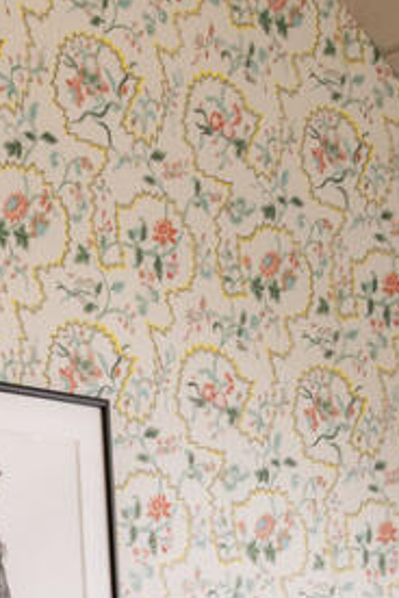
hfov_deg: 14.5
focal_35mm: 89
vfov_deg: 20.0
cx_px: -169
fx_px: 1480
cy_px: 880
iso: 500
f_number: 8
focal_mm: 24
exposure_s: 1/10
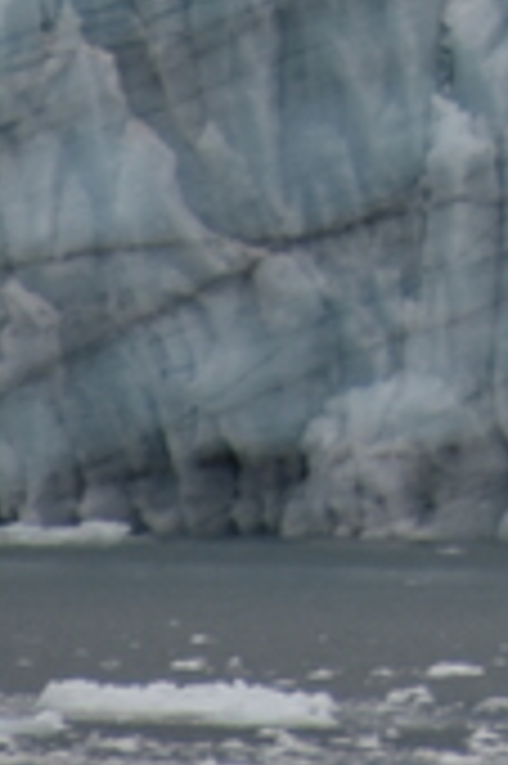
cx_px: 1493
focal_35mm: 2261
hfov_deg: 0.6
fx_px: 47952
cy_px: -1066
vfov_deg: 0.9
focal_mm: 300
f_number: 5.6
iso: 320
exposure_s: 1/640
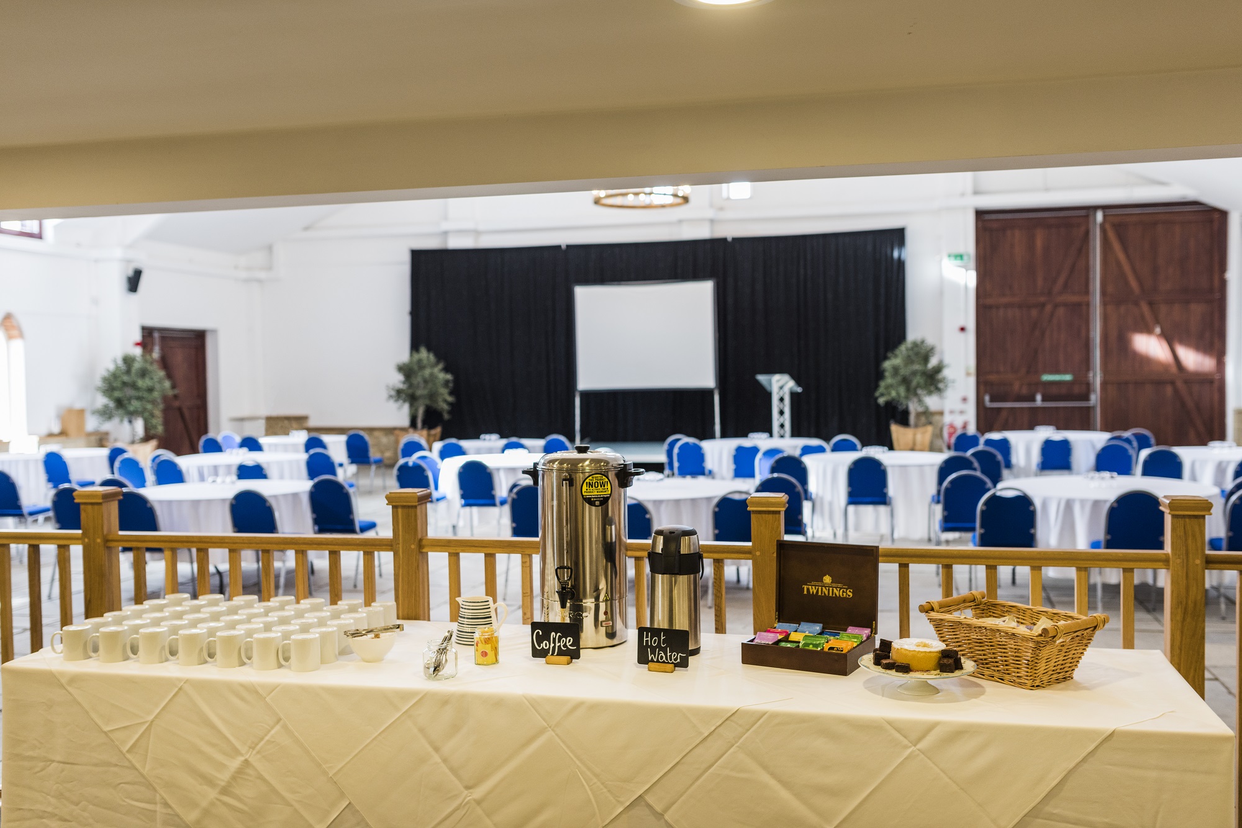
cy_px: 414
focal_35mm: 35
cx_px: 621
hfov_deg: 54.4
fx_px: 1208
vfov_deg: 37.9
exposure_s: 1/125
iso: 400
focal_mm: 35
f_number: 2.5
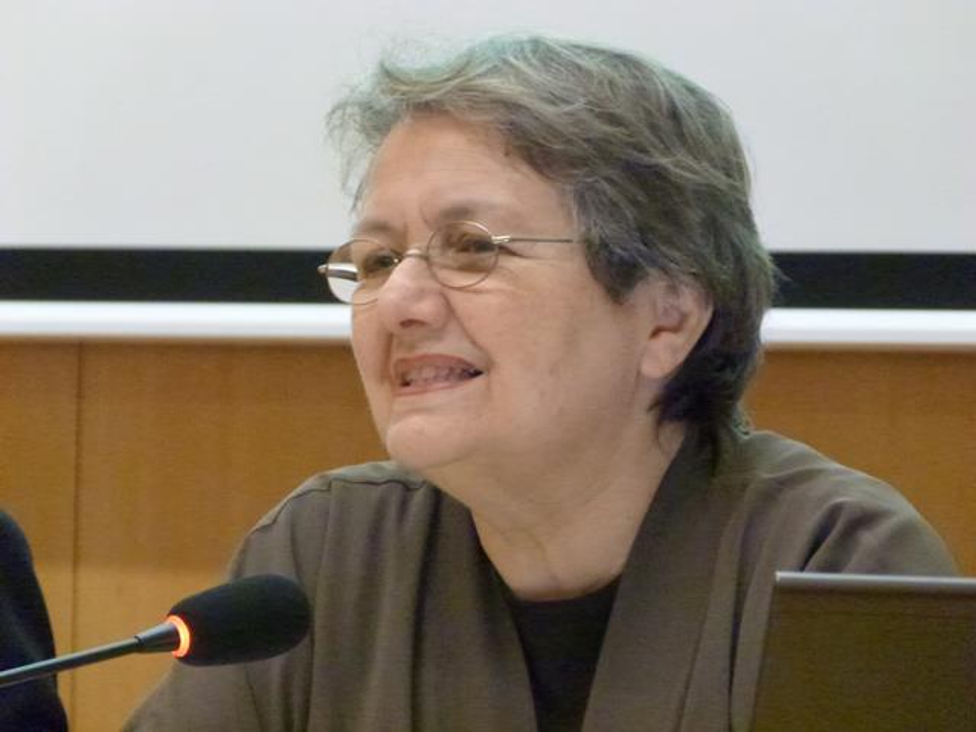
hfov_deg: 6.0
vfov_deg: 4.5
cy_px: 366
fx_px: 9361
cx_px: 488
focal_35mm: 332
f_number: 4.1
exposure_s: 1/30
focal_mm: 59.7
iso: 1600
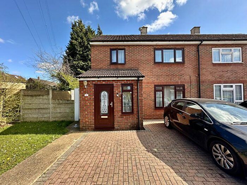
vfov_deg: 85.7
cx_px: 124
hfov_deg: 102.1
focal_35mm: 14
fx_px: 100
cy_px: 92
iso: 40
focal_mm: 2.22
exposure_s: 1/401
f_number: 2.2
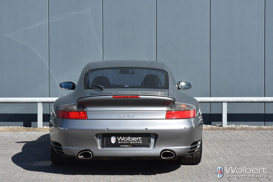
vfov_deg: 16.3
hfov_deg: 24.2
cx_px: 136
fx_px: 637
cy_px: 91
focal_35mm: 84
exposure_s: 1/1000
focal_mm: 56
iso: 500
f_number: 8
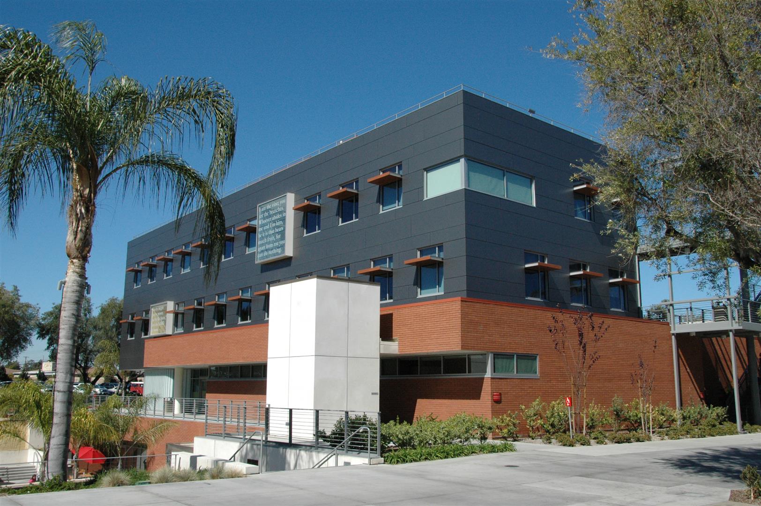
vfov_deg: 39.9
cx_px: 380
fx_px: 697
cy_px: 253
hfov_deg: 57.3
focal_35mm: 33
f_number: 13
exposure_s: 1/750
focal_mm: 22
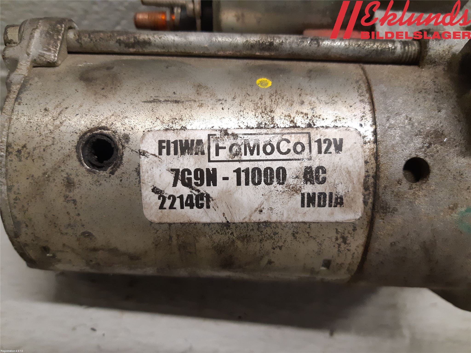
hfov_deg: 67.3
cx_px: 236
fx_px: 354
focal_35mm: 26
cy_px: 176
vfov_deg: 53.1
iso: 160
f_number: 1.7
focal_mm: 3.93
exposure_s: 1/50
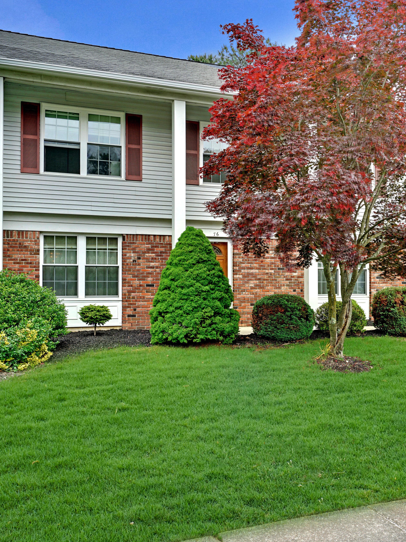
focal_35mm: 38
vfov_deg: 49.0
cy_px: 272
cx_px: 274
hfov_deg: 37.3
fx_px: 594
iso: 200
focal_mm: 26
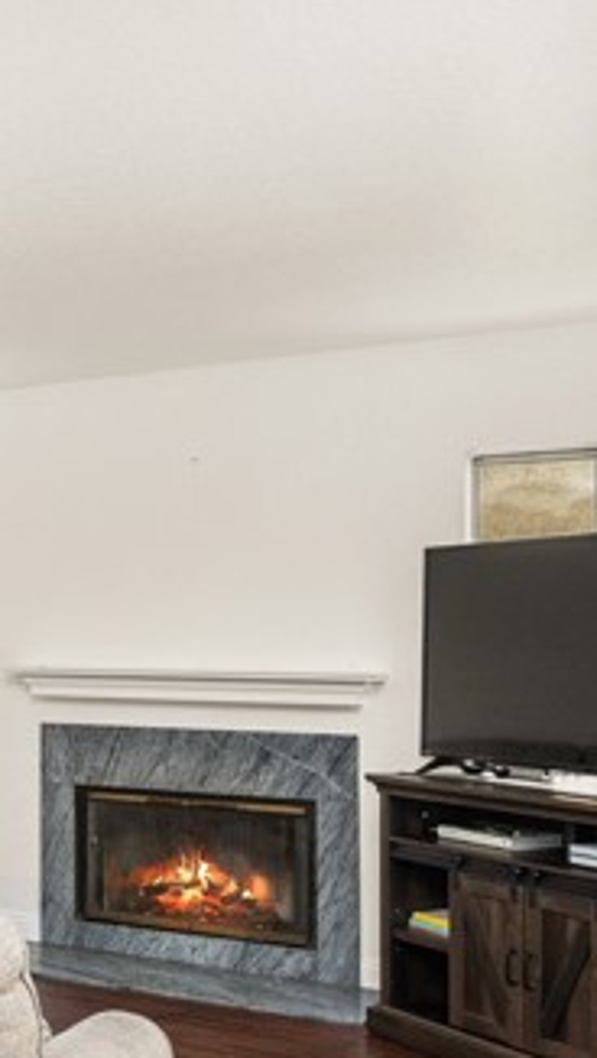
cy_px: 659
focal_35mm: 40
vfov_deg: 49.9
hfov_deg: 26.7
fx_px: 1124
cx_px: -104
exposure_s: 1/13
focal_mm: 19.5
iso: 125
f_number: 5.6
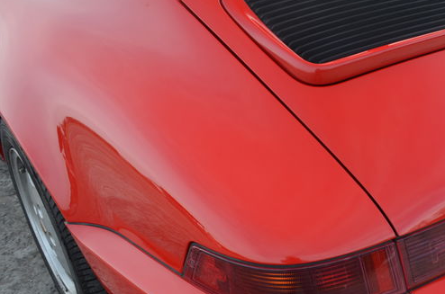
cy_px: 209
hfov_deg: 44.6
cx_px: 345
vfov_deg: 31.4
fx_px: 518
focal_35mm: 42
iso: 400
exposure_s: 1/125
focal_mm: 18
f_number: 5.6
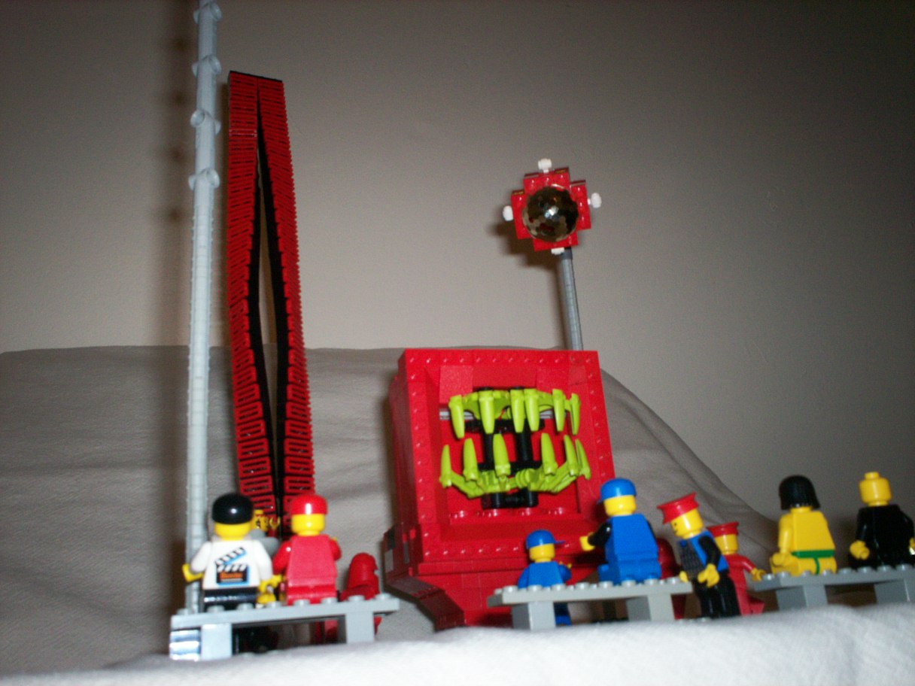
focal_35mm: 36
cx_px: 458
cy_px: 343
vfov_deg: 39.7
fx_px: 952
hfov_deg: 51.4
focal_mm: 6
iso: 140
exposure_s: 1/60
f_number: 4.5
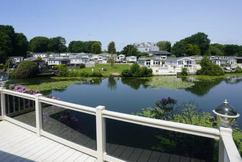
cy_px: 61
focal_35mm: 21
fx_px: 141
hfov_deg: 81.2
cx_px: 118
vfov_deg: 58.8
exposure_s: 1/60
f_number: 16
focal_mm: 16
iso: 100
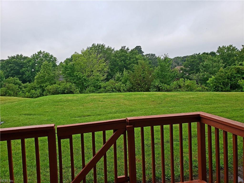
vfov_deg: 53.1
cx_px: 122
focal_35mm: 26
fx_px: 183
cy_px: 92
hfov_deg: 67.3
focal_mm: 4.3
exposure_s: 1/192
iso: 50
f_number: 2.4
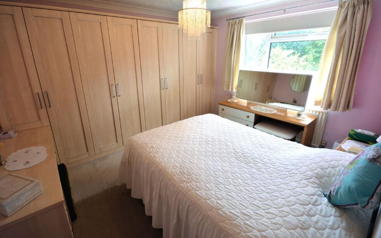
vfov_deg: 71.1
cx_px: 187
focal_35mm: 16
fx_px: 166
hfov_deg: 97.8
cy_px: 108
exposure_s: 1/50
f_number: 8
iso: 400
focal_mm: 10
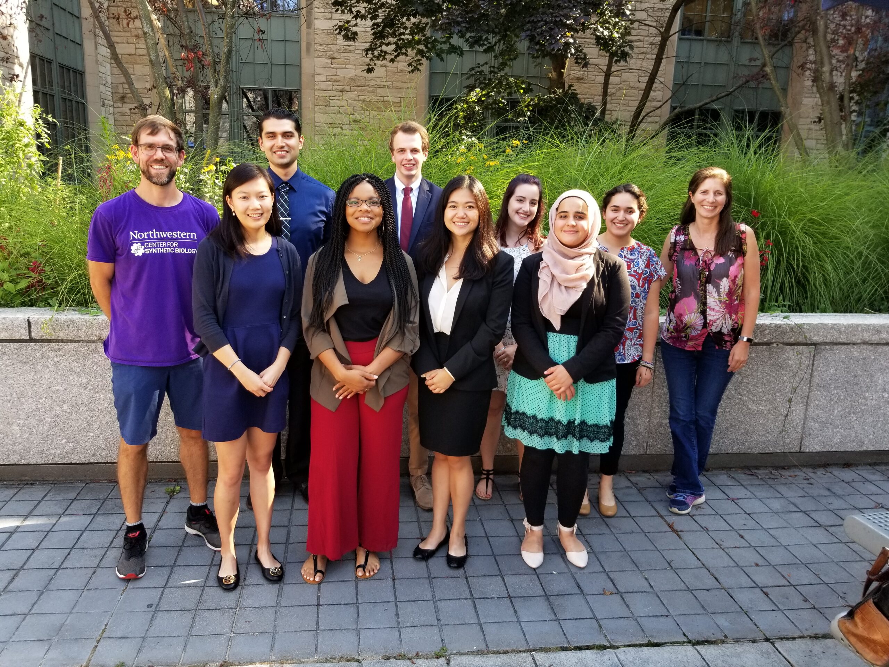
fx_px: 668
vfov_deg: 53.1
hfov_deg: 67.3
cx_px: 444
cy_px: 334
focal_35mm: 26
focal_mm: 4.25
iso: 50
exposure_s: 1/221
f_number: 1.7
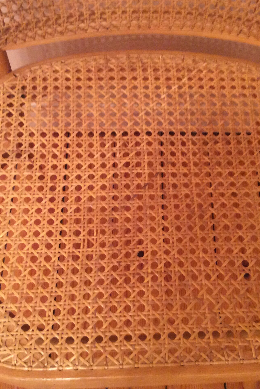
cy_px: 192
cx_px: 142
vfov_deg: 43.6
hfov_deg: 29.8
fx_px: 487
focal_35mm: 45
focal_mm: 3.3
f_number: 2.4
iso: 250
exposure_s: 1/20
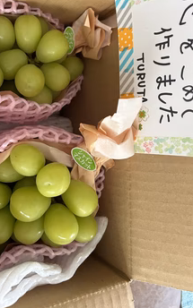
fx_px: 269
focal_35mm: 32
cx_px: 60
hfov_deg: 38.8
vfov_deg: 59.4
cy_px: 132
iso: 400
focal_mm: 5.7
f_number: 1.5
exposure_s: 1/60
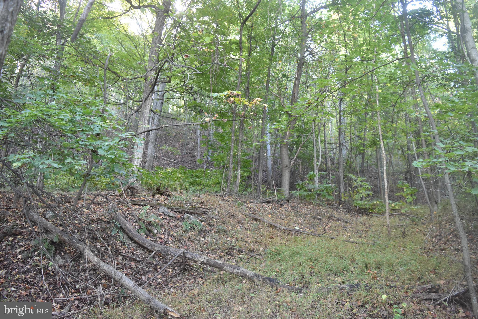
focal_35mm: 27
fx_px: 358
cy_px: 160
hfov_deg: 67.4
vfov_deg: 47.9
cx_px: 239
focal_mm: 18
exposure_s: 1/125
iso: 1100
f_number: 4
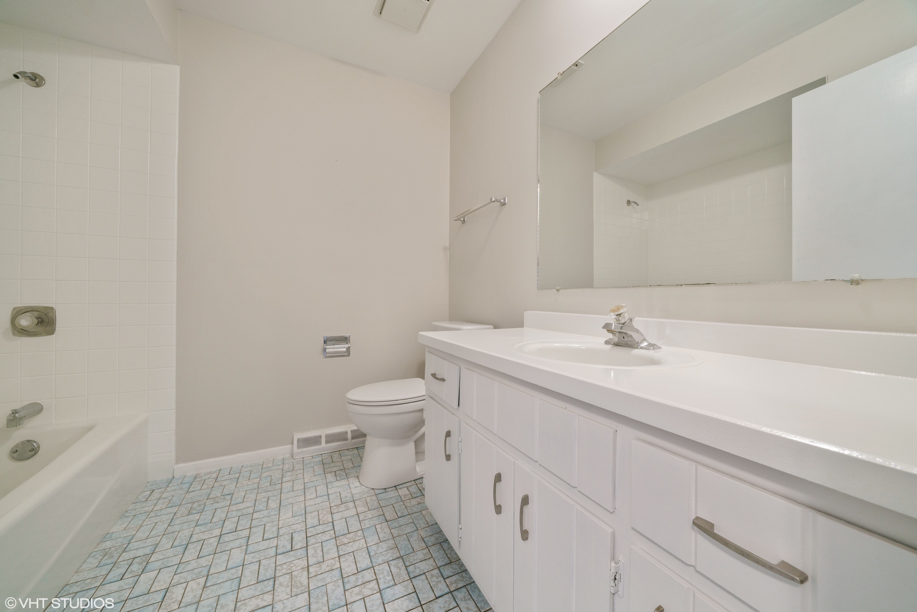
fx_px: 306
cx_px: 458
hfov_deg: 112.6
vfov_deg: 90.0
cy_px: 306
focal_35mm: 12
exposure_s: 1/5
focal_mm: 12
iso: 400
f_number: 8
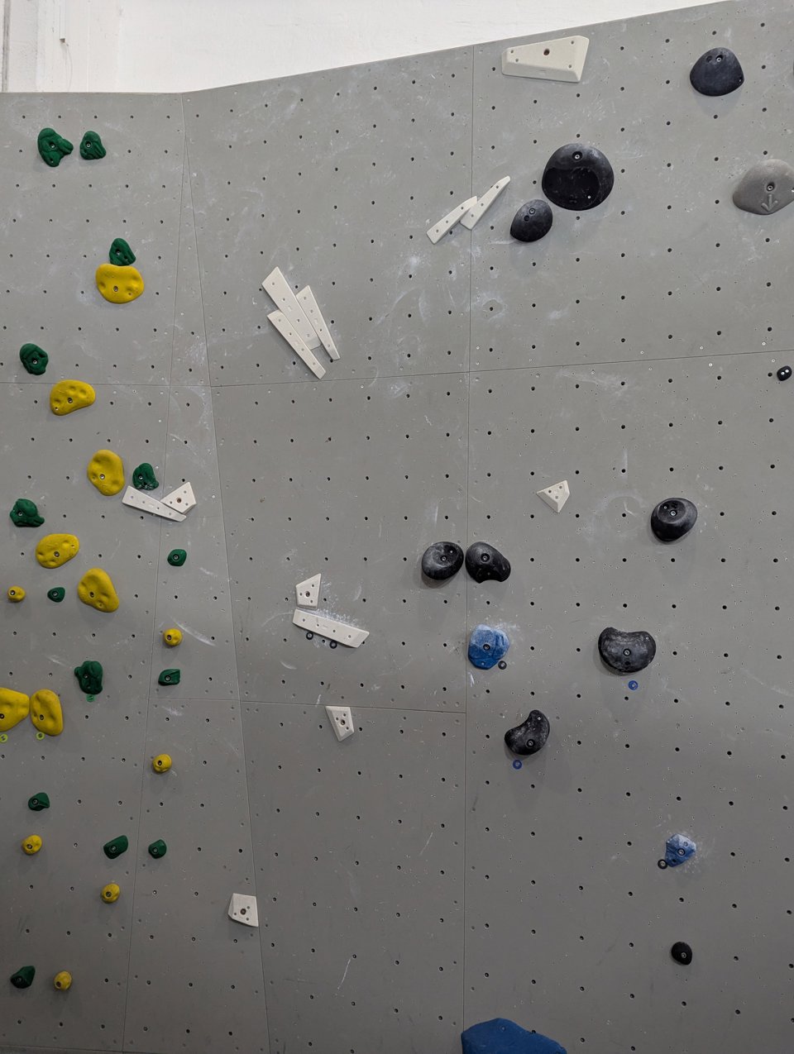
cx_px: 397
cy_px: 527
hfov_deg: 56.9
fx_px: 732
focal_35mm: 24
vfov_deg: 71.5
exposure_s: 1/33.3
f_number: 1.85
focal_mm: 6.81
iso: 315
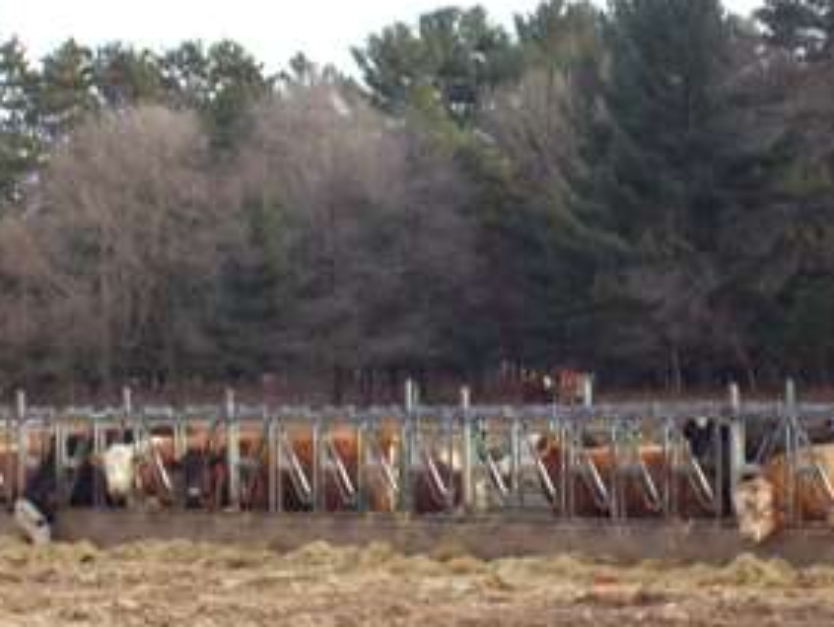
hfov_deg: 12.9
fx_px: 3689
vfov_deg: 9.7
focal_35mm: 153
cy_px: 293
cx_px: 523
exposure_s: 1/125
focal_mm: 18
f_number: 4.8
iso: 80
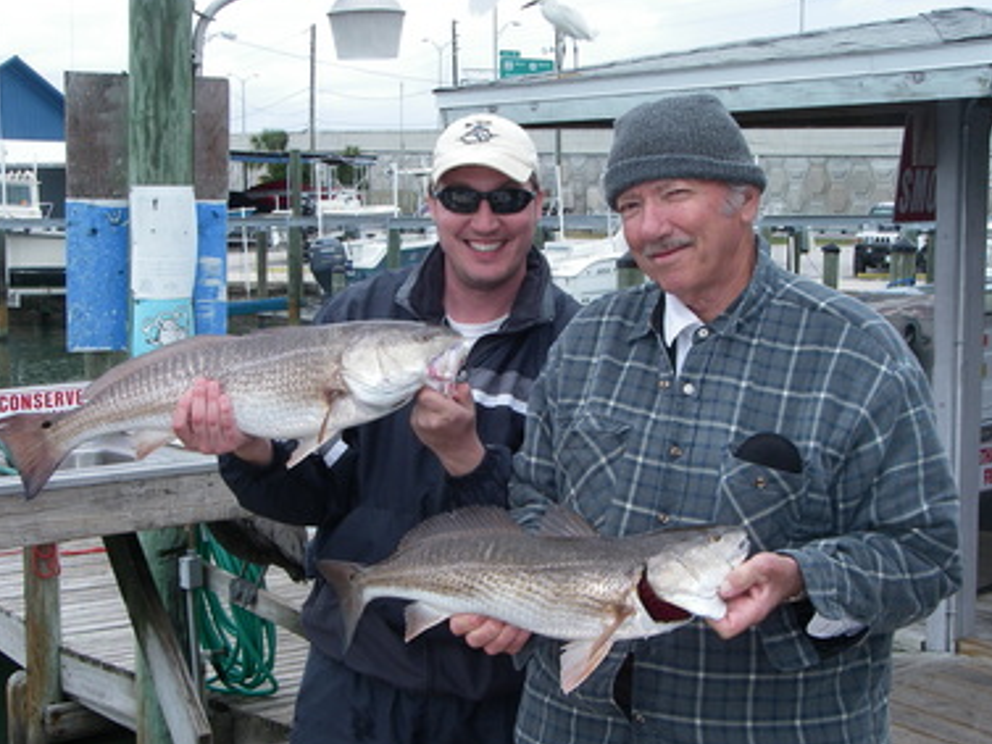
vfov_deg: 28.0
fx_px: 1491
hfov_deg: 36.8
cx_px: 495
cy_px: 376
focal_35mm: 52
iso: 64
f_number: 7
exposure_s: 1/160
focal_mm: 8.1
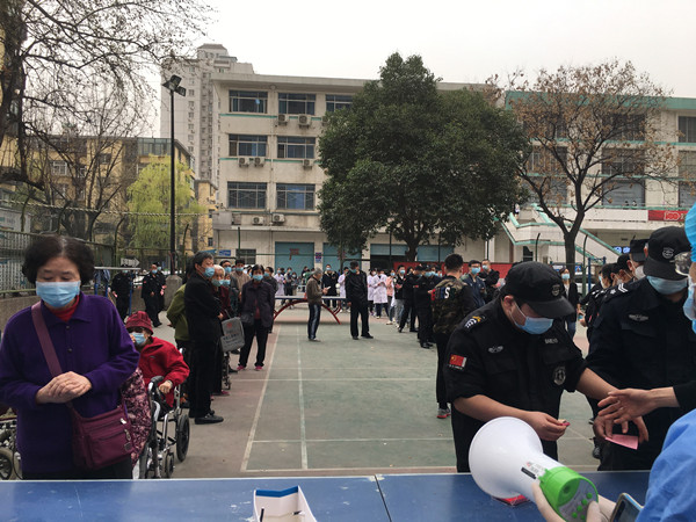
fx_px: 583
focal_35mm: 29
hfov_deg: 61.7
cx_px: 348
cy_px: 261
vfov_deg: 48.2
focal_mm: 4.15
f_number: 2.2
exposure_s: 1/615
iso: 25
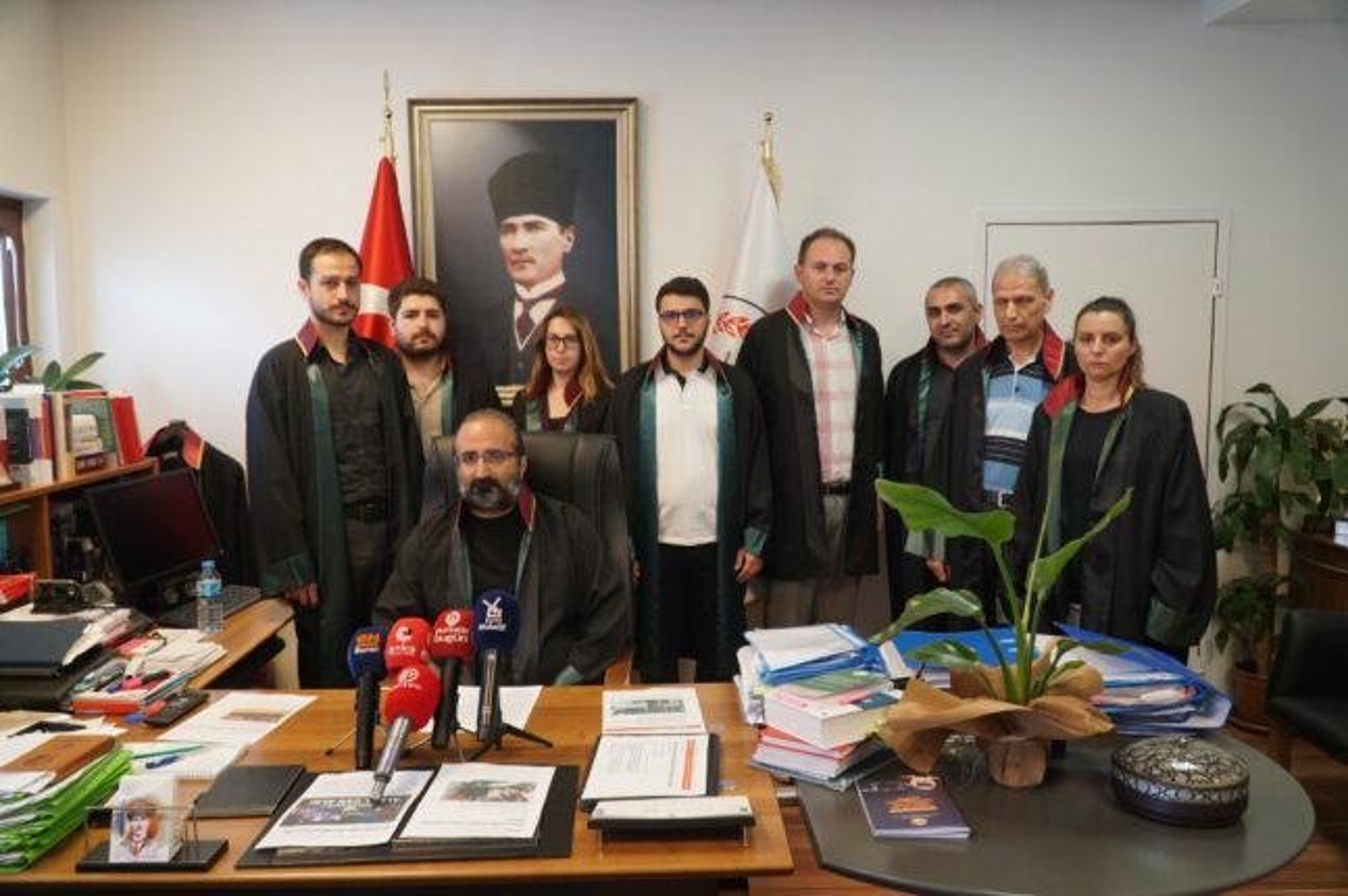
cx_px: 674
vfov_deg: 47.8
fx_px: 1010
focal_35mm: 27
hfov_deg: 67.4
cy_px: 448
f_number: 4
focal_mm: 18
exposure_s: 1/60
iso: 1000
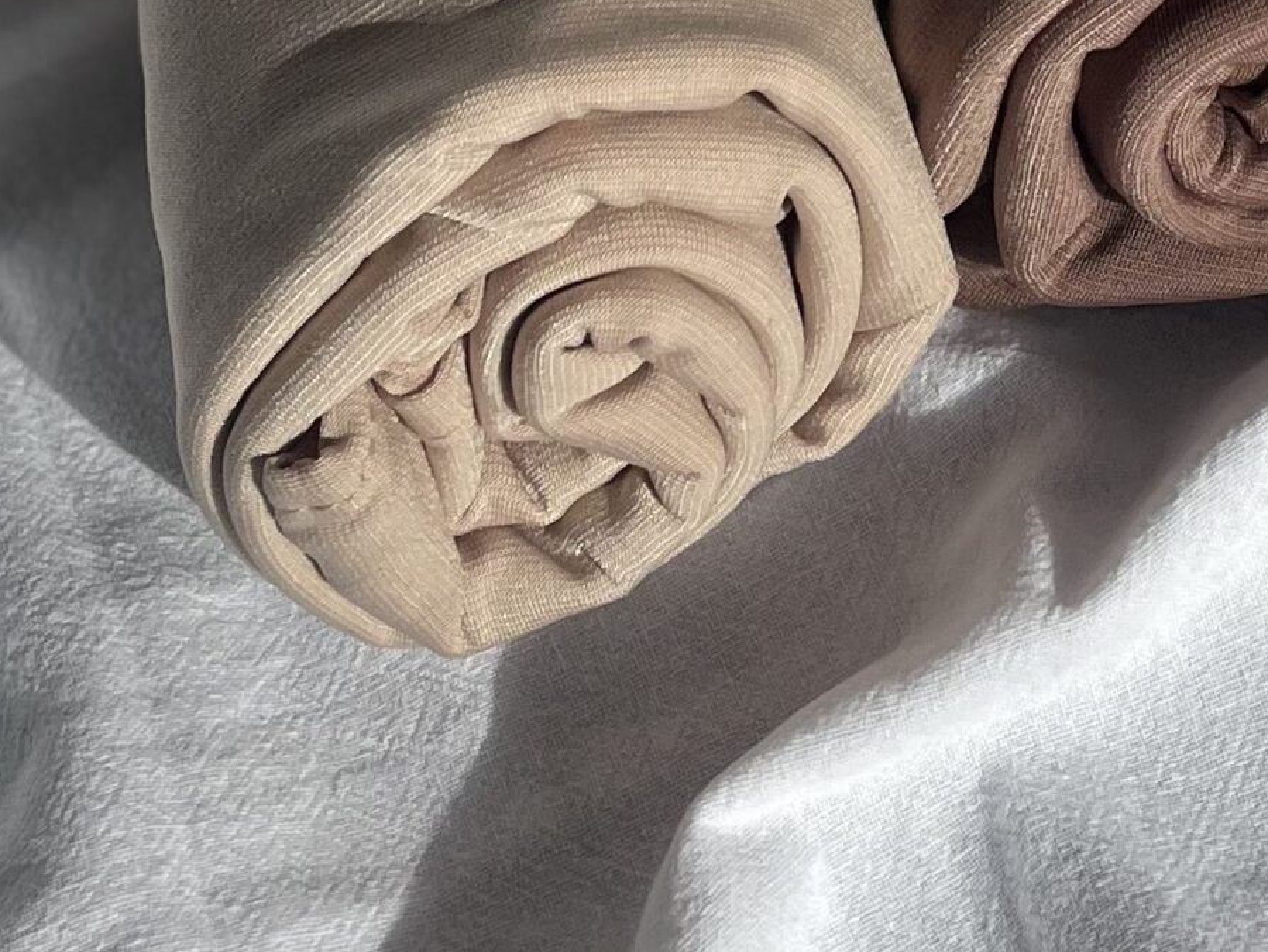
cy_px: -774
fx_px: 2712
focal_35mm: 74
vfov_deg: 16.5
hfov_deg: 25.0
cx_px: 1288
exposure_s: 1/3205
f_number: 1.6
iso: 50
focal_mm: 4.2
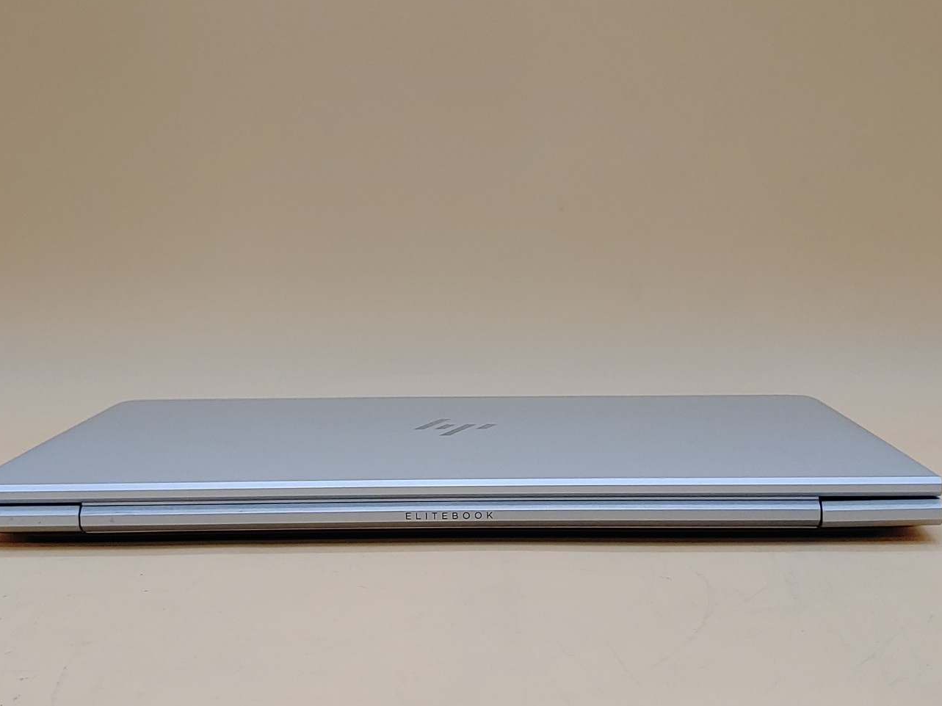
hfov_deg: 34.9
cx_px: 451
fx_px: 1497
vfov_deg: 26.5
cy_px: 379
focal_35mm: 55
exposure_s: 1/172
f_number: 1.8
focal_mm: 4.36
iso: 50
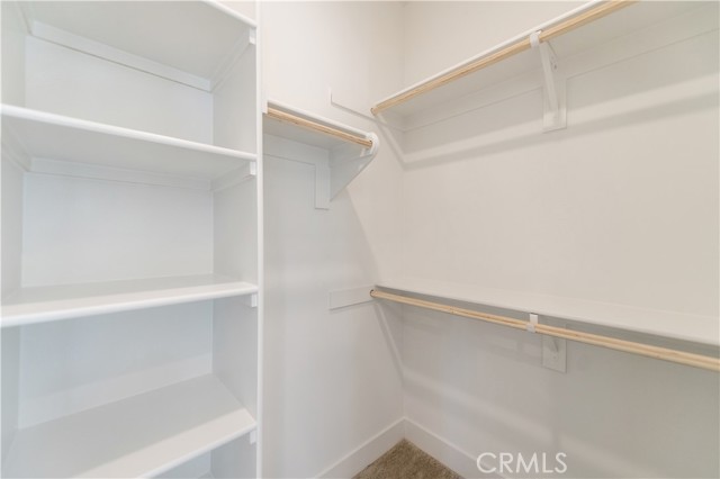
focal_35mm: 14
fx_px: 280
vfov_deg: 81.1
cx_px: 360
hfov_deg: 104.3
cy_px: 240
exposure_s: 1/160
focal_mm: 14
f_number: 2.8
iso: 400
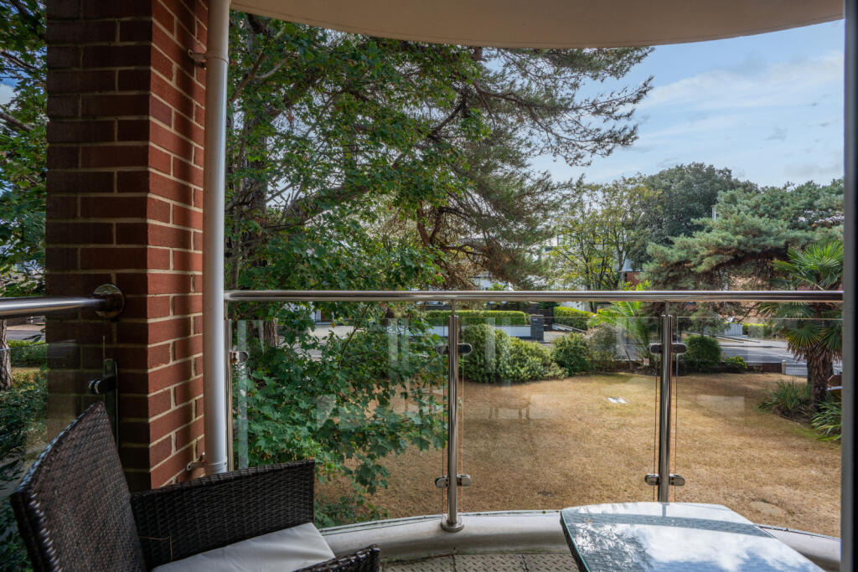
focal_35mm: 16
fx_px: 381
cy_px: 286
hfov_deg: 96.7
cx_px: 429
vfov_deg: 73.8
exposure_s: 1/100
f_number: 11
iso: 400
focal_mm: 16
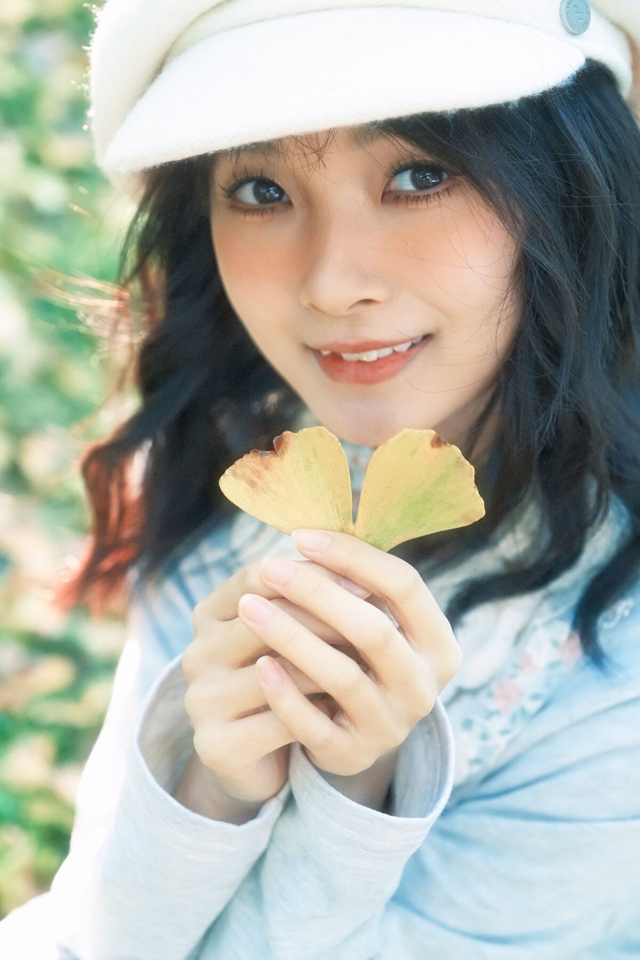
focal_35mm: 77
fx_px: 2053
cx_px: 320
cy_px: 480
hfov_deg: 17.7
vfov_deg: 26.3
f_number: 2.8
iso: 400
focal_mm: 51.6
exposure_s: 1/125
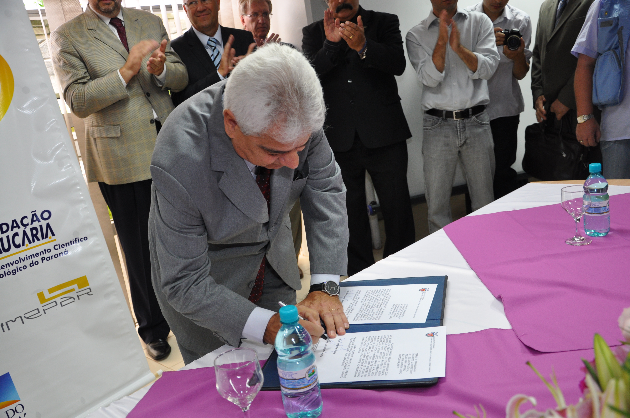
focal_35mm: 36
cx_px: 315
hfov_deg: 53.2
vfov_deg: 36.8
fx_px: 629
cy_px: 209
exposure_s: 1/60
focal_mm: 24
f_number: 4
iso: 720
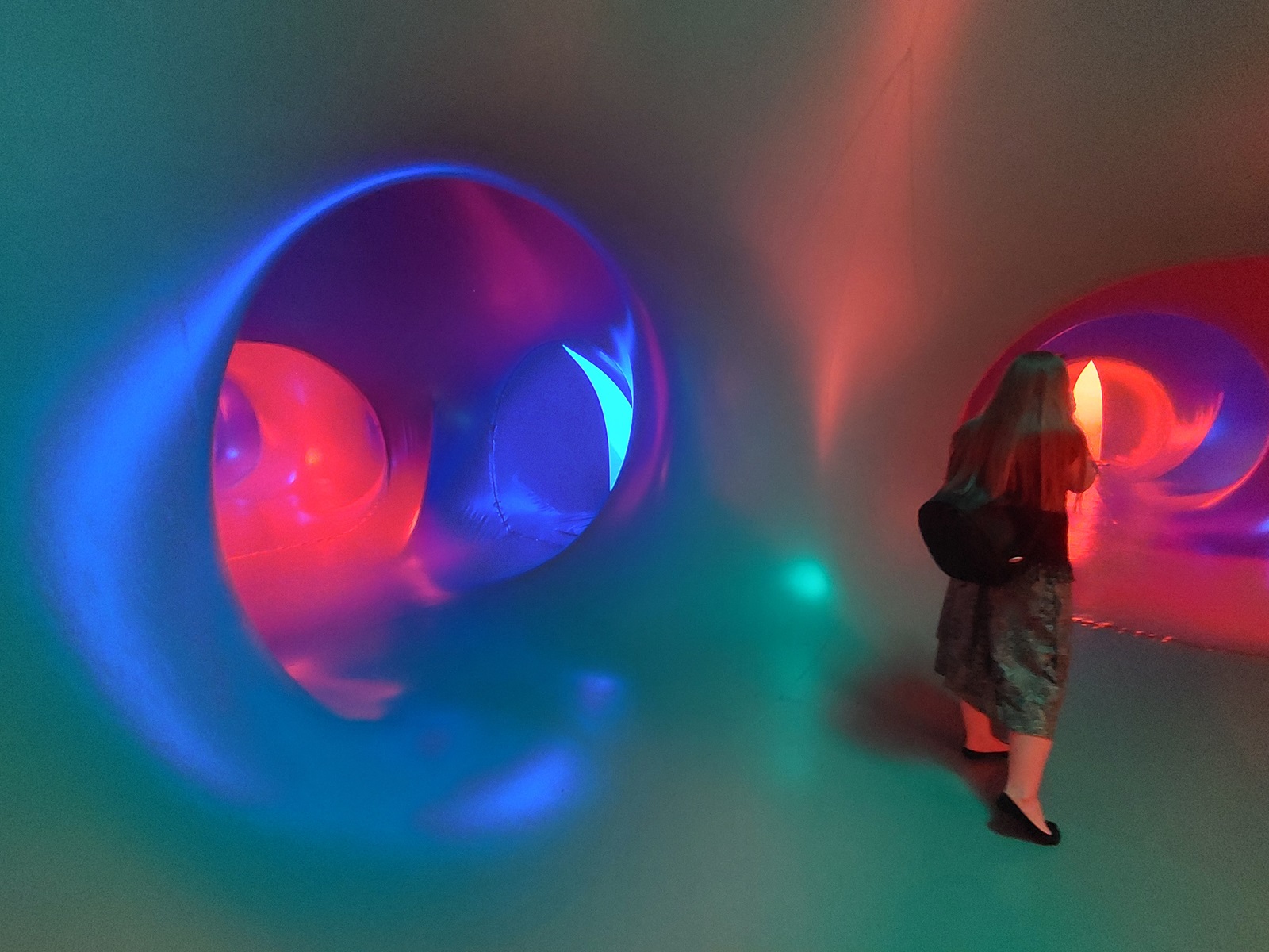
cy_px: 476
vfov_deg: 89.9
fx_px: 477
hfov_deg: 106.2
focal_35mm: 13
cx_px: 634
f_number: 2.2
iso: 800
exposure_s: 1/17
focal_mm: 1.74
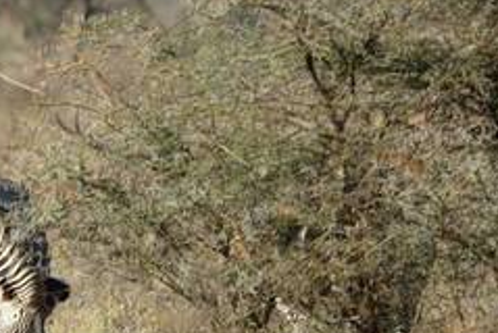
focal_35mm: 1751
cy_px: 276
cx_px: -60
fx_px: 24251
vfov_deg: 0.8
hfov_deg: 1.2
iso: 200
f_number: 5.6
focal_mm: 400
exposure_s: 1/500
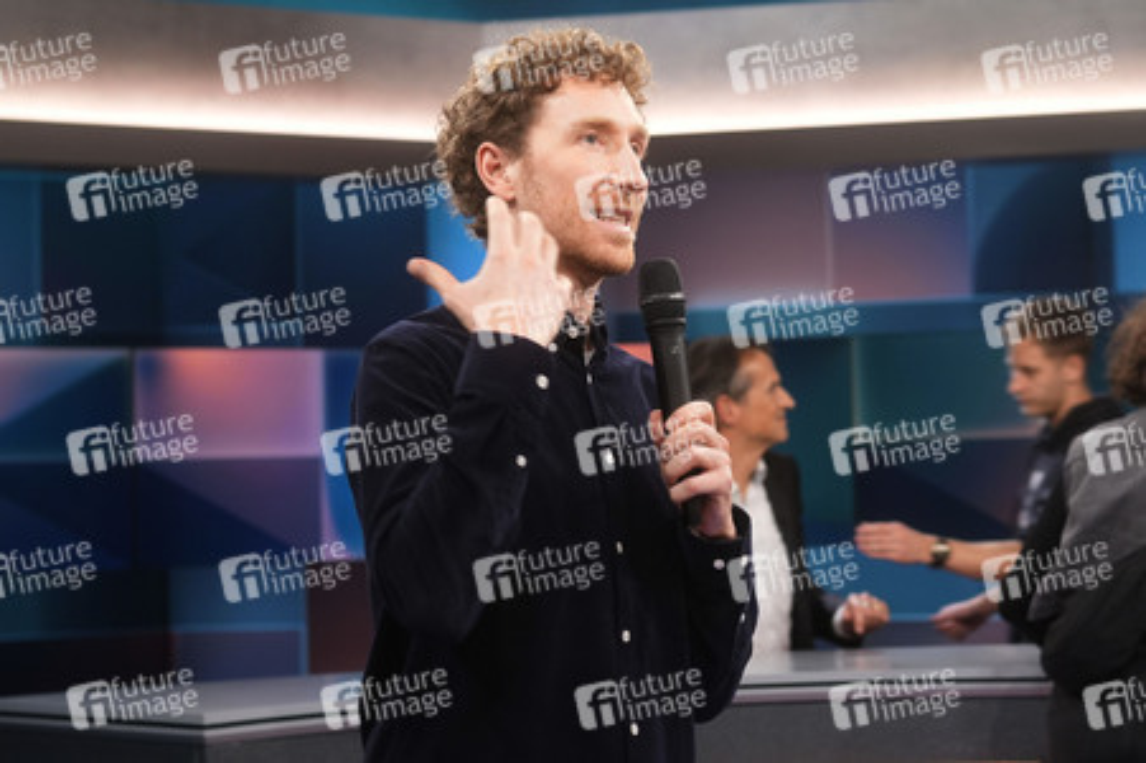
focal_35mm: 45
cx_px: 573
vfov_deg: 29.8
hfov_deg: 43.6
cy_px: 382
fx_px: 1431
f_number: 2.2
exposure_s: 1/100
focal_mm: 30
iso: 640
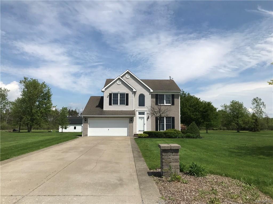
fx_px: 221
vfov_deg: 49.7
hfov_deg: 63.4
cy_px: 102
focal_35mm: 28
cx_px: 136
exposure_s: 1/4167
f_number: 1.8
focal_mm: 3.99
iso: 20
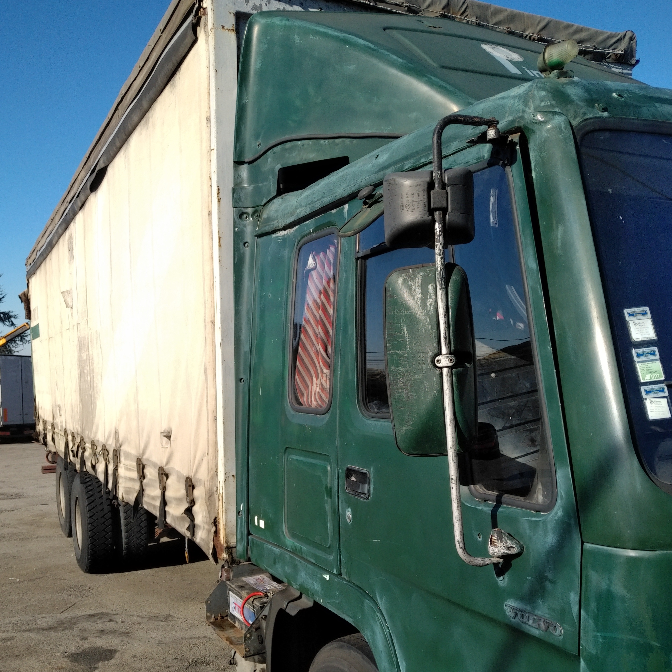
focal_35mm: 32
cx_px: 336
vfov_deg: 50.7
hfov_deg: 51.1
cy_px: 407
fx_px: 703
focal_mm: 4.52
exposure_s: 1/1790
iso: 100
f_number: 2
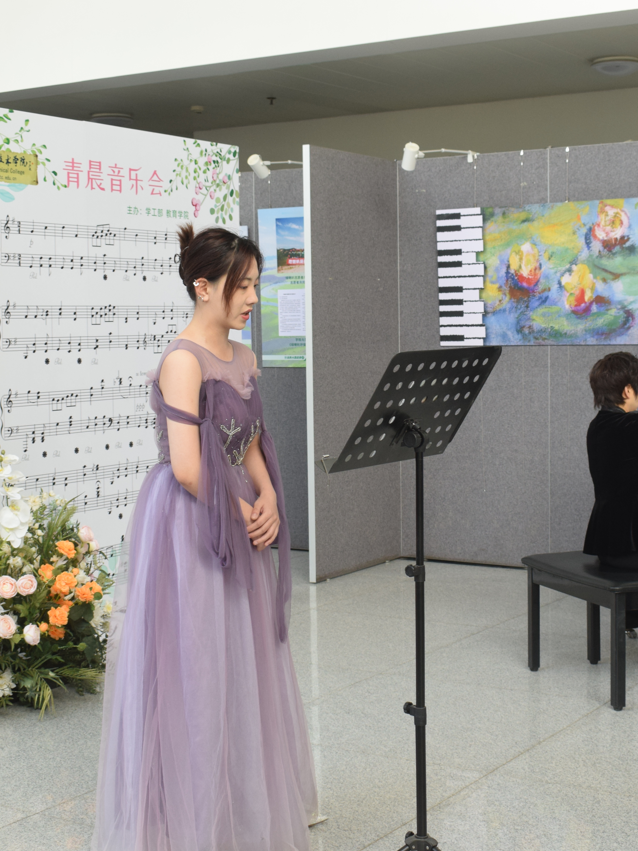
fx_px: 1443
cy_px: 427
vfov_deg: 32.8
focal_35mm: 59
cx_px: 357
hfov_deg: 24.9
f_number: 6.3
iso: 640
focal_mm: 27
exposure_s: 1/125
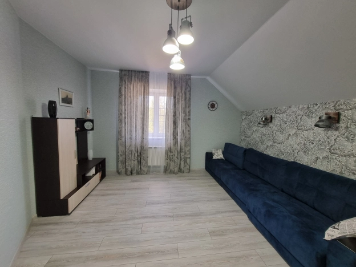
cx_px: 178
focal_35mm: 13
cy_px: 134
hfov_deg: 106.2
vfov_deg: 89.9
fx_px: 134
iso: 160
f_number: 2.2
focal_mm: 1.74
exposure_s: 1/50
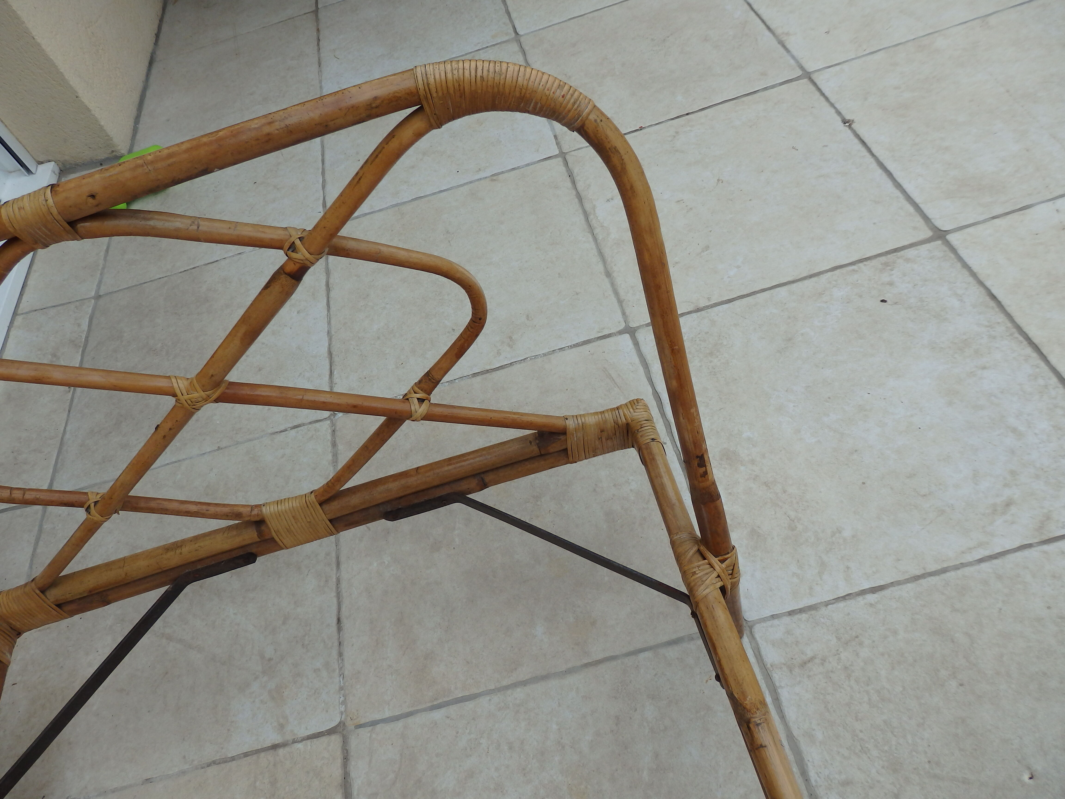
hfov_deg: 69.4
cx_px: 532
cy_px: 400
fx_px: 769
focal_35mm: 25
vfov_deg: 54.9
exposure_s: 1/500
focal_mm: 4.5
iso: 125
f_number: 3
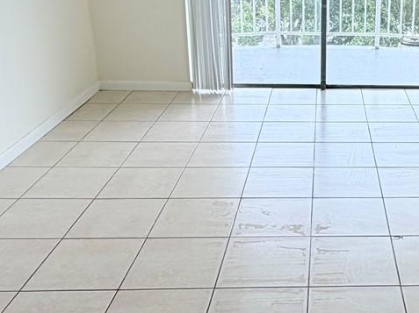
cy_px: 101
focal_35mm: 47
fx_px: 568
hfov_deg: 38.1
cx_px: 365
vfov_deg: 30.6
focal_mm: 2.22
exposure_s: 1/196
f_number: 2.2
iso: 50
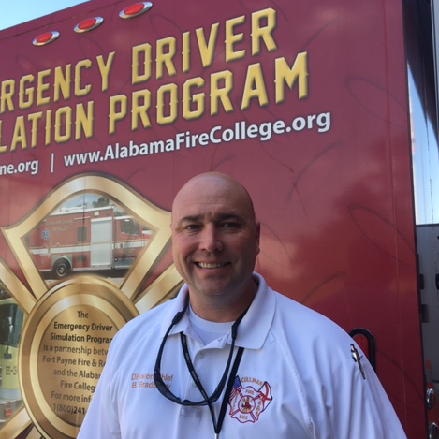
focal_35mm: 35
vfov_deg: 47.2
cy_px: 216
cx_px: 194
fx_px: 502
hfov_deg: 47.1
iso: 25
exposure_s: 1/289
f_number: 2.2
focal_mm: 4.15
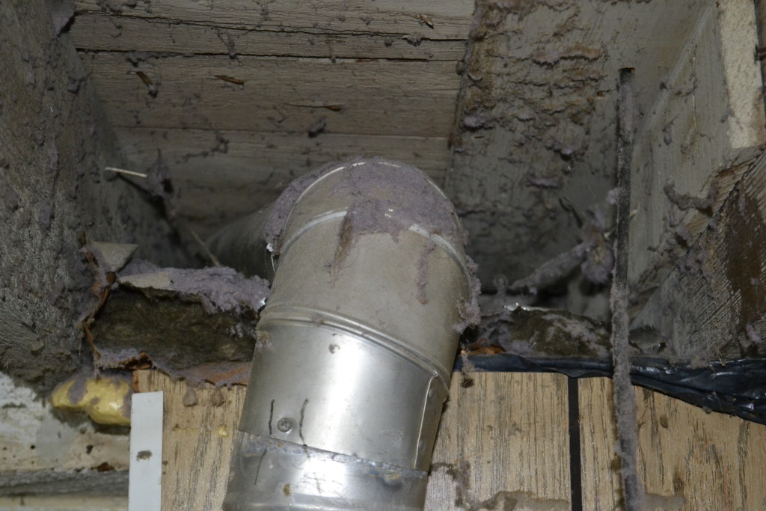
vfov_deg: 20.6
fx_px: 1404
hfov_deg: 30.5
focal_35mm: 66
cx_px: 383
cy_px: 256
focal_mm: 44
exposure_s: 1/60
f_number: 5.3
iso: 2200
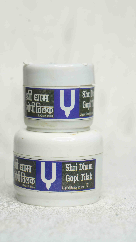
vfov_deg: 19.3
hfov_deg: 10.9
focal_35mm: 111
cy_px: 121
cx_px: 64
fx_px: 712
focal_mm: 105
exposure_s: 1/125
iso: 1000
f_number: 9
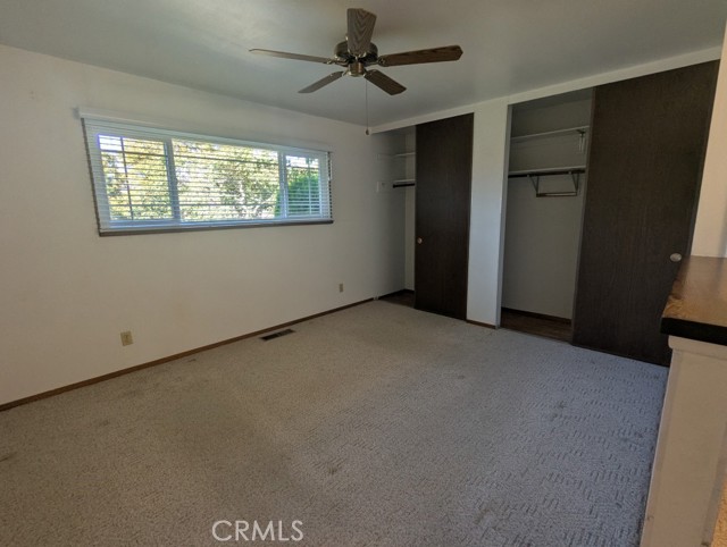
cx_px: 364
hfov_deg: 94.4
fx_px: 337
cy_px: 274
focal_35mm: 16
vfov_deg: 78.3
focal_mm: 2.35
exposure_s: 1/120
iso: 100
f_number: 2.2
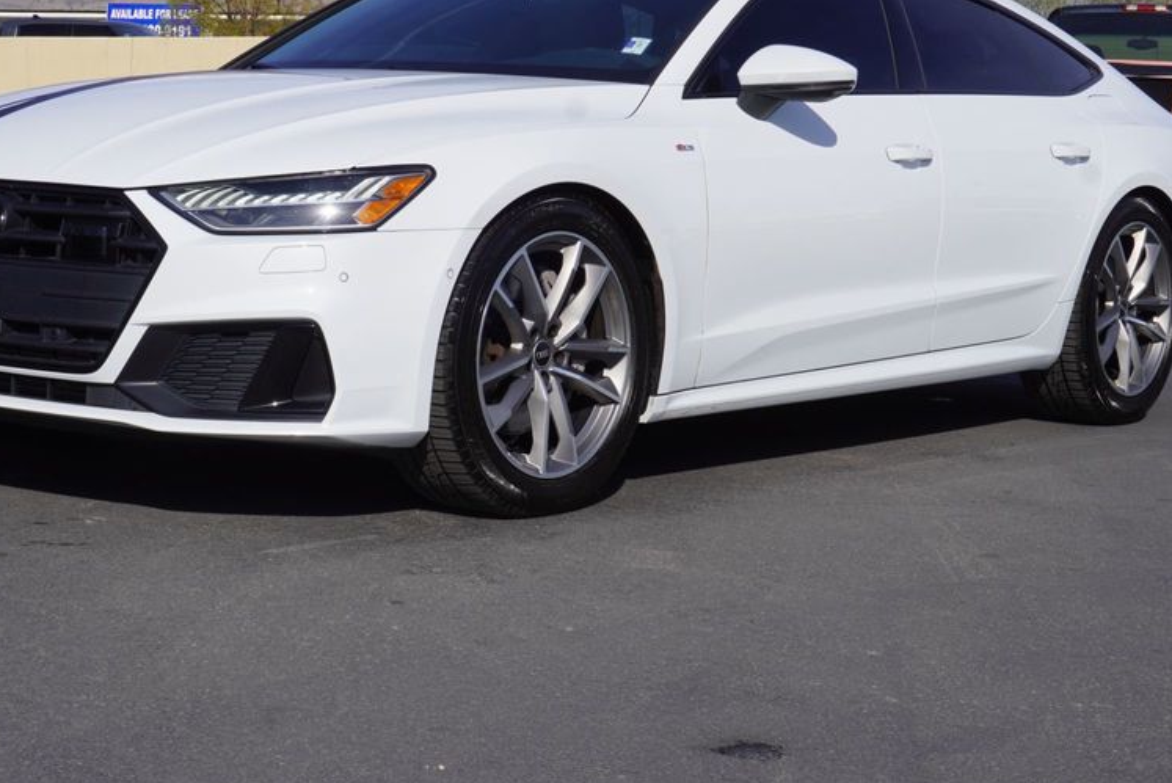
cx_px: 510
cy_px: 257
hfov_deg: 27.3
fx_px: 2410
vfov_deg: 18.4
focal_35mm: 74
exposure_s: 1/250
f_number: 11
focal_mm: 36
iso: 100
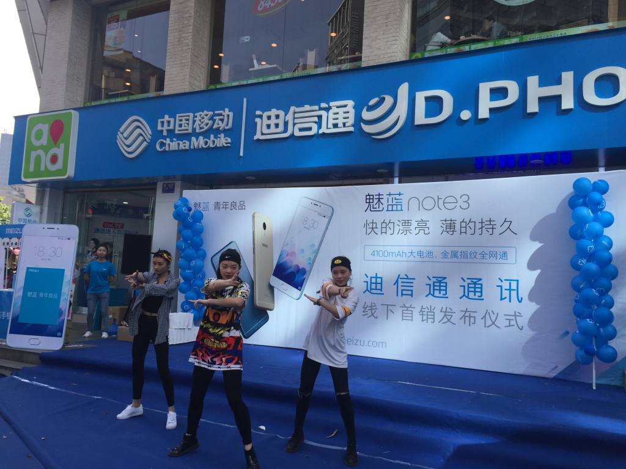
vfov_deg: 48.2
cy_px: 234
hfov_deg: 61.7
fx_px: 524
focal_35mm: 29
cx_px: 313
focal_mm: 4.15
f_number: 2.2
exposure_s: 1/746
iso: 32
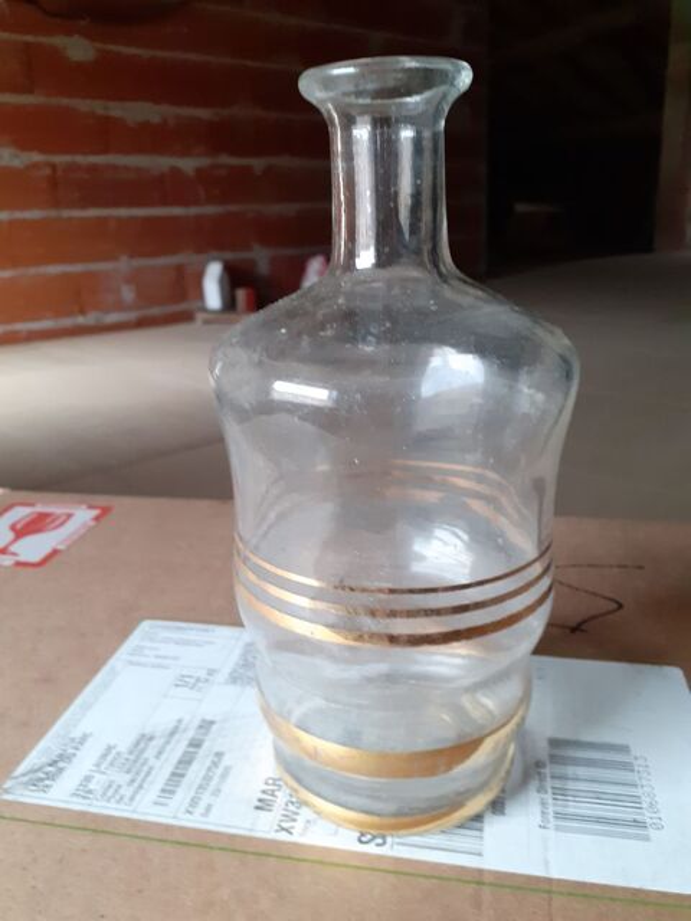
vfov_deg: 65.3
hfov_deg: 51.4
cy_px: 460
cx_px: 346
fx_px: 719
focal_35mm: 27
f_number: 1.9
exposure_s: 1/50
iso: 250
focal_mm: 3.6
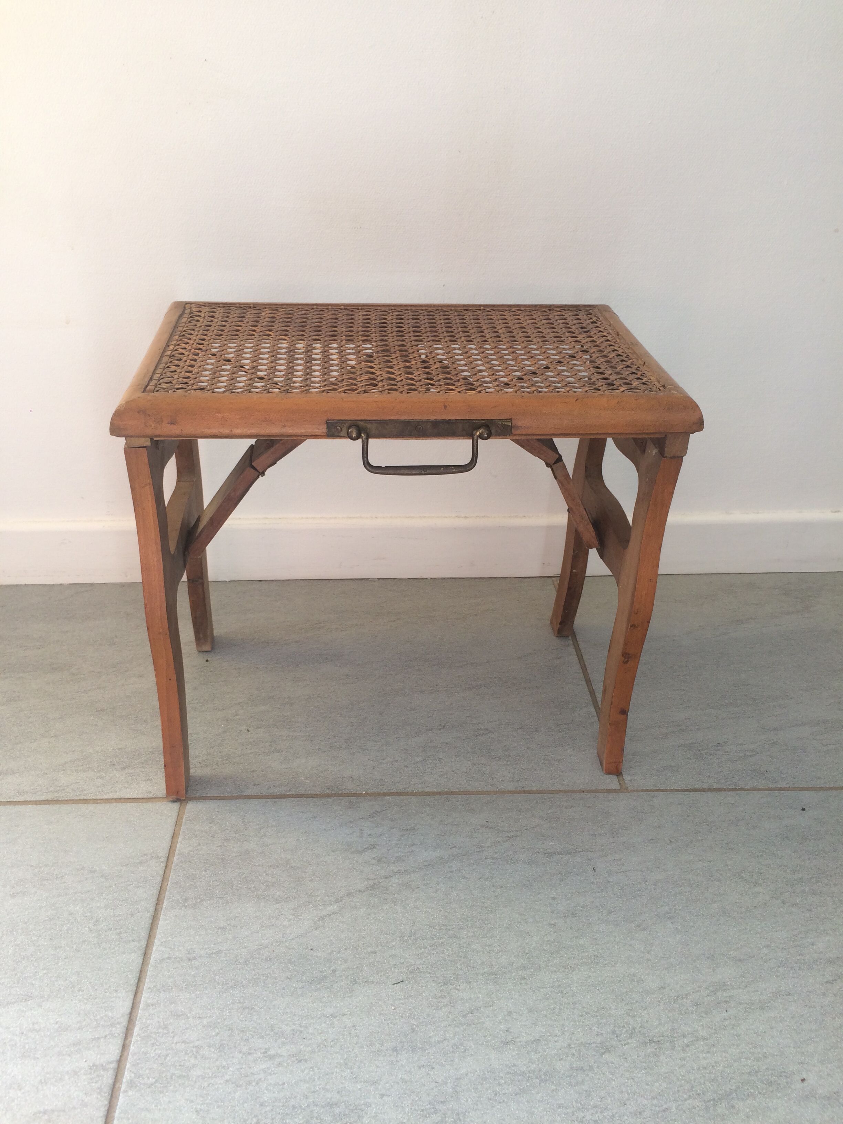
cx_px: 422
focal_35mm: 29
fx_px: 942
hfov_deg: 48.2
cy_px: 562
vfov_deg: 61.7
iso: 40
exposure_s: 1/50
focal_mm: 4.15
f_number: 2.2
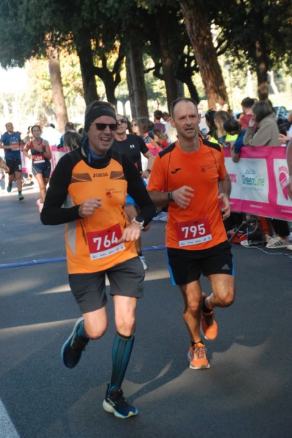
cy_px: 218
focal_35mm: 106
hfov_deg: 12.9
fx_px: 1290
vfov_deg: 19.3
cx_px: 147
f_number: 5.6
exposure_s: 1/250
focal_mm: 70
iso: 1000
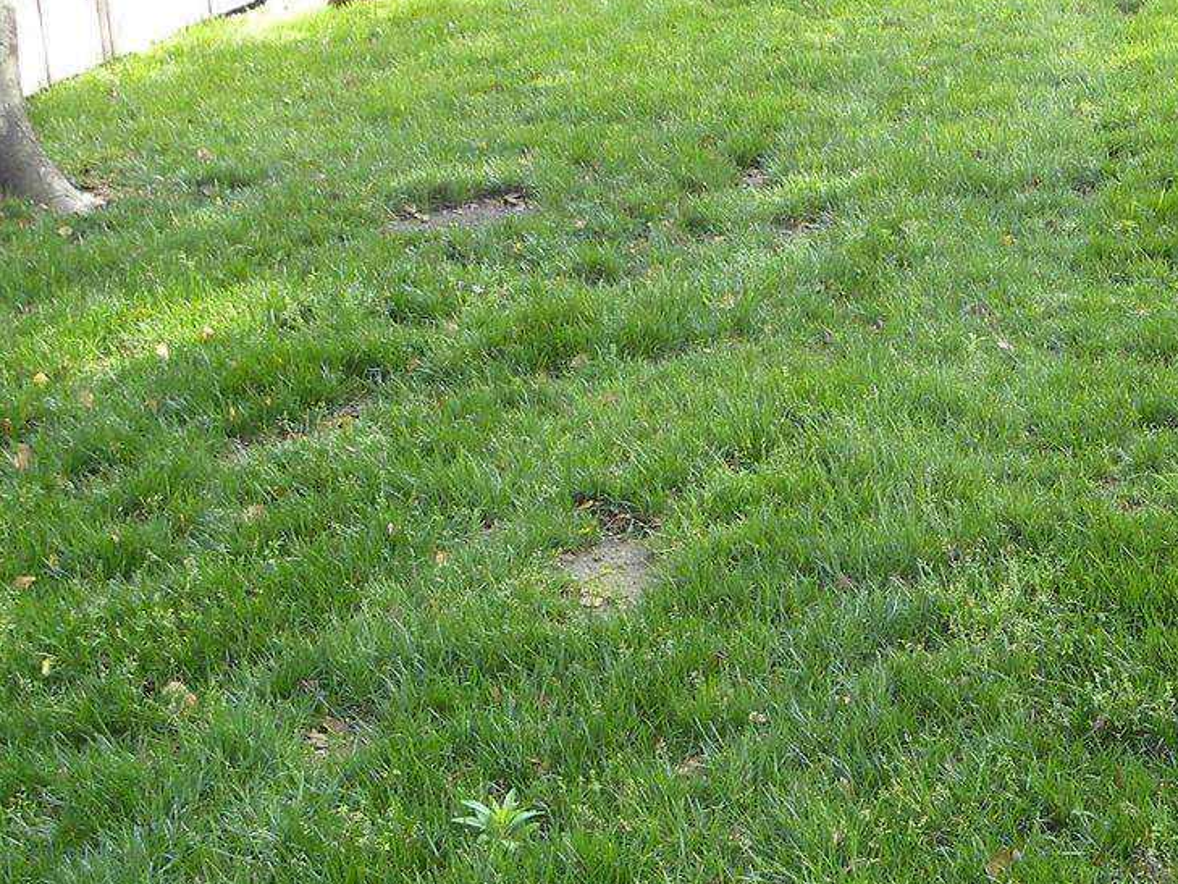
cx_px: 1058
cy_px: 582
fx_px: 2485
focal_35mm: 73
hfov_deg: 25.8
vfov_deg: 20.1
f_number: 2.8
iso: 72
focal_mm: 4.6
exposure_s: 1/74.7
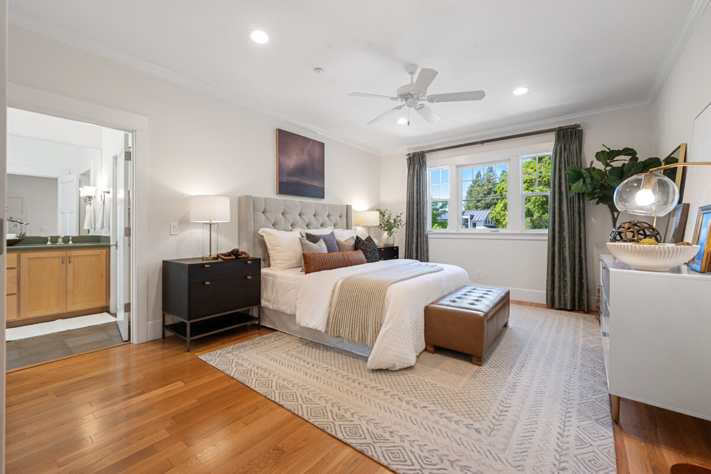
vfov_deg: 77.3
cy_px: 237
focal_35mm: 15
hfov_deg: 100.4
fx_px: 296
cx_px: 356
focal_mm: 15
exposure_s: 1/5
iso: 250
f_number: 9
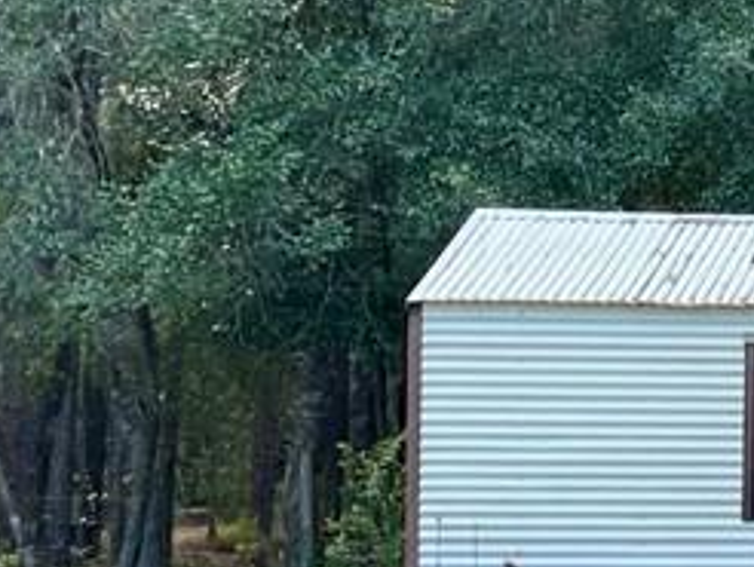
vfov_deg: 8.8
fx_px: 3685
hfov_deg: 10.3
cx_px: 1750
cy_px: 346
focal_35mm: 169
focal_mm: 5.96
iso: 40
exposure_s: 1/121
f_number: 1.6
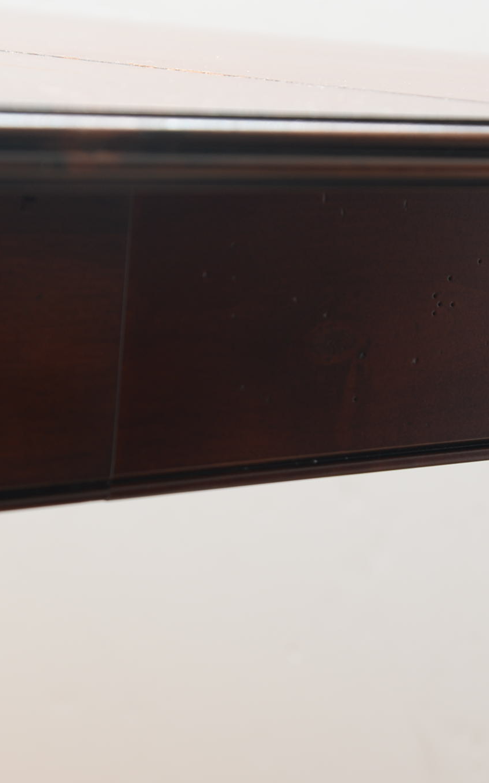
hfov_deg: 9.3
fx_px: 3007
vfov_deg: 14.8
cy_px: 350
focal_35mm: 141
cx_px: 296
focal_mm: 62
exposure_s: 1/100
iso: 160
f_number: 5.6
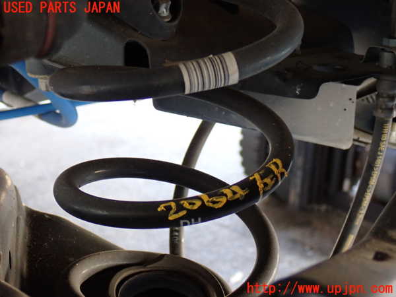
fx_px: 664
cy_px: 148
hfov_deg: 33.2
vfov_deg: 25.2
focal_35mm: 58
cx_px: 198
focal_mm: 10.35
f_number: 3.5
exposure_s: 1/40
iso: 800
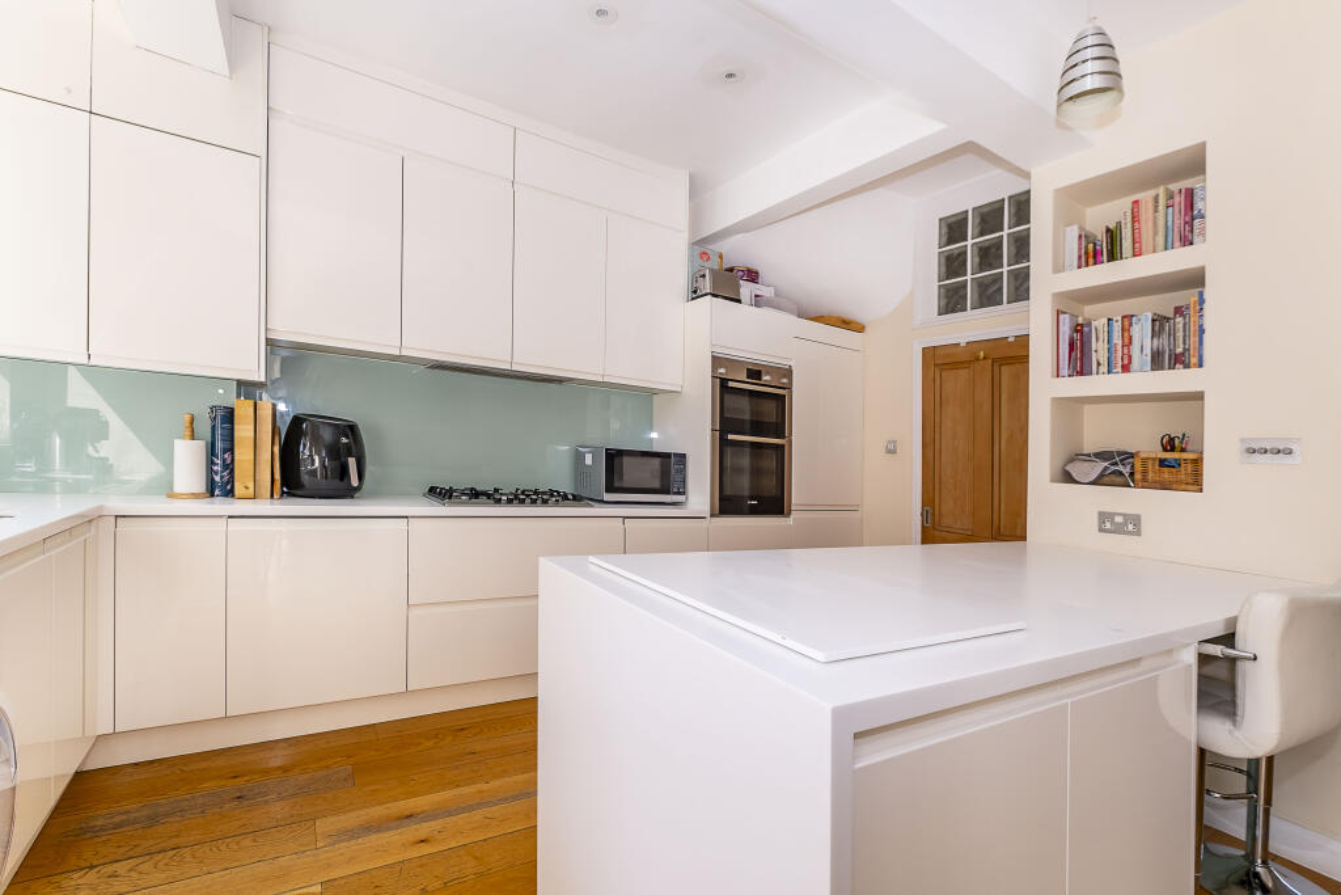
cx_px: 670
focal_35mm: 15
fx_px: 559
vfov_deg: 77.3
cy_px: 448
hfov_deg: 100.4
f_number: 4.5
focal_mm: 10
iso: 320
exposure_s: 1/160
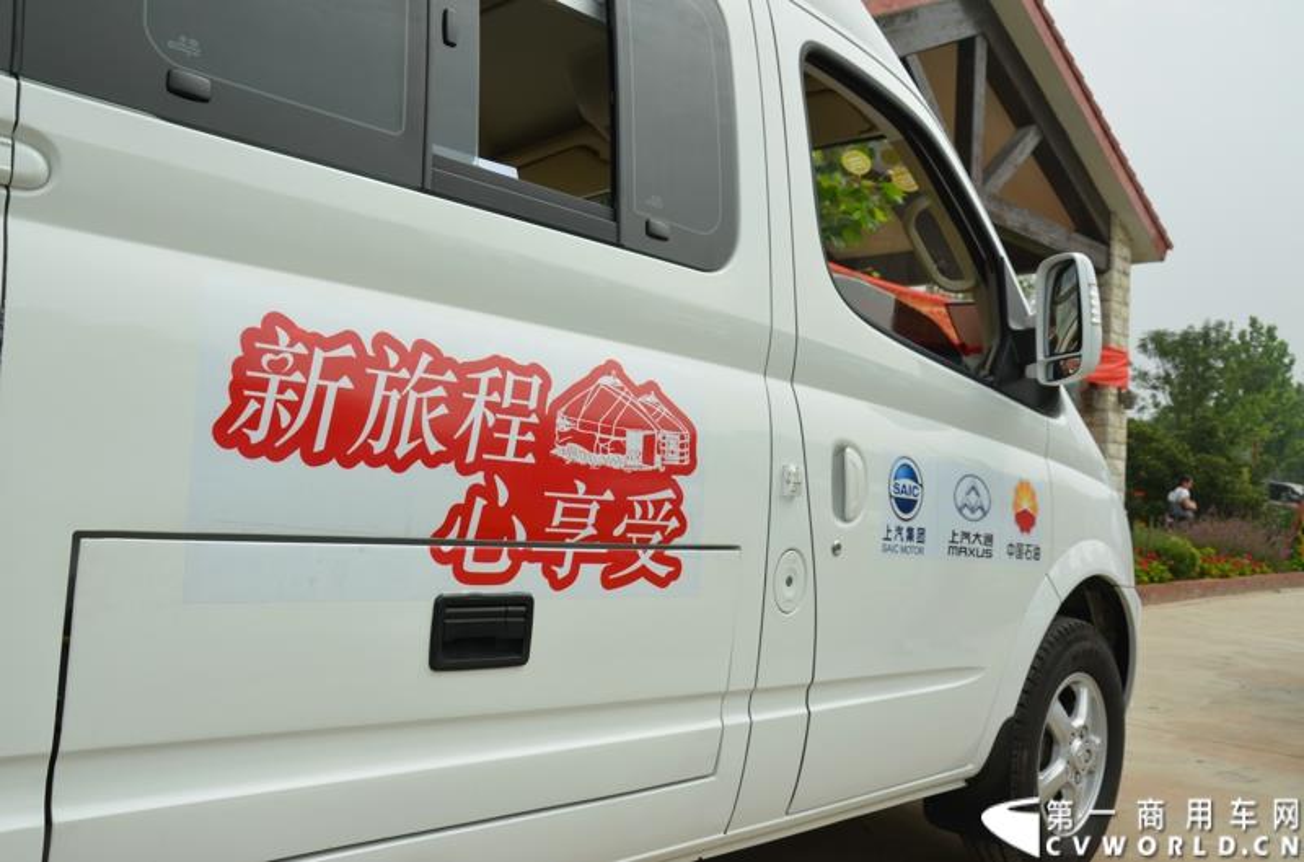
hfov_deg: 59.6
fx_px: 1138
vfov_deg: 41.5
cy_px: 431
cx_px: 652
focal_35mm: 32
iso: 100
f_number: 9
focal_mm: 21
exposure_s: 1/320
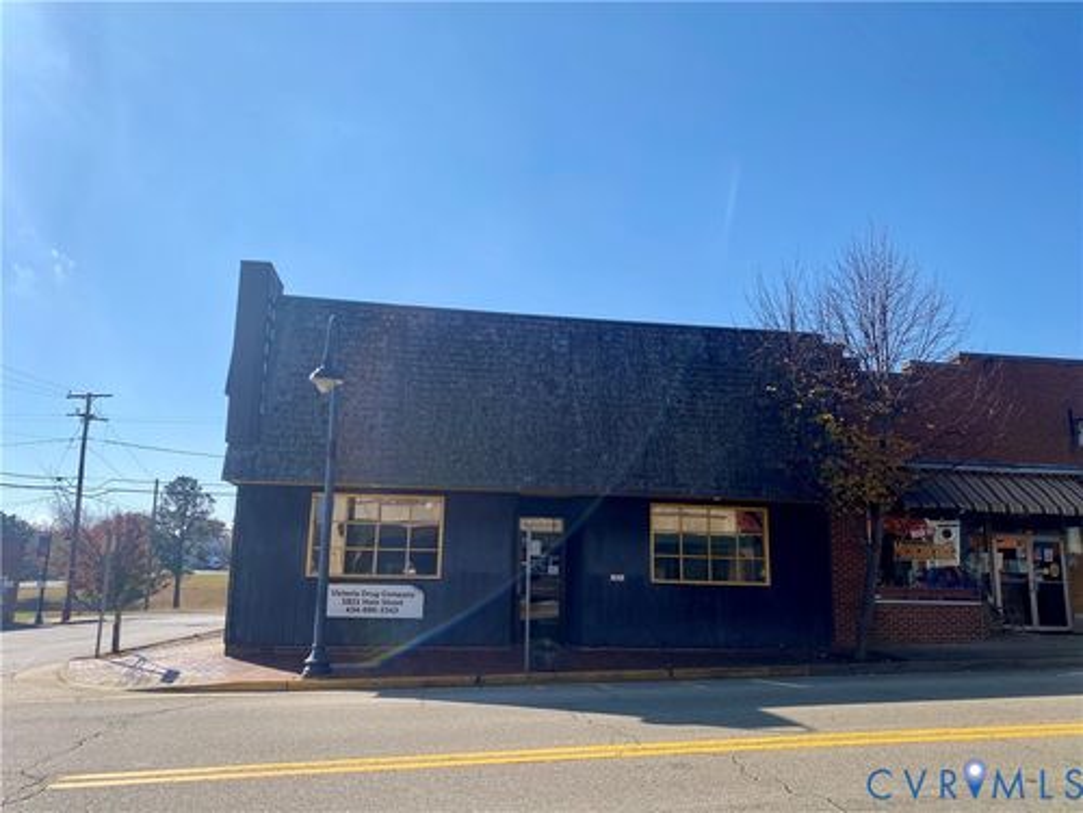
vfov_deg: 53.1
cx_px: 542
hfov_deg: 67.3
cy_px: 406
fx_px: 813
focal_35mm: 26
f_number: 1.8
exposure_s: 1/4608
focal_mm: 4.25
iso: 32
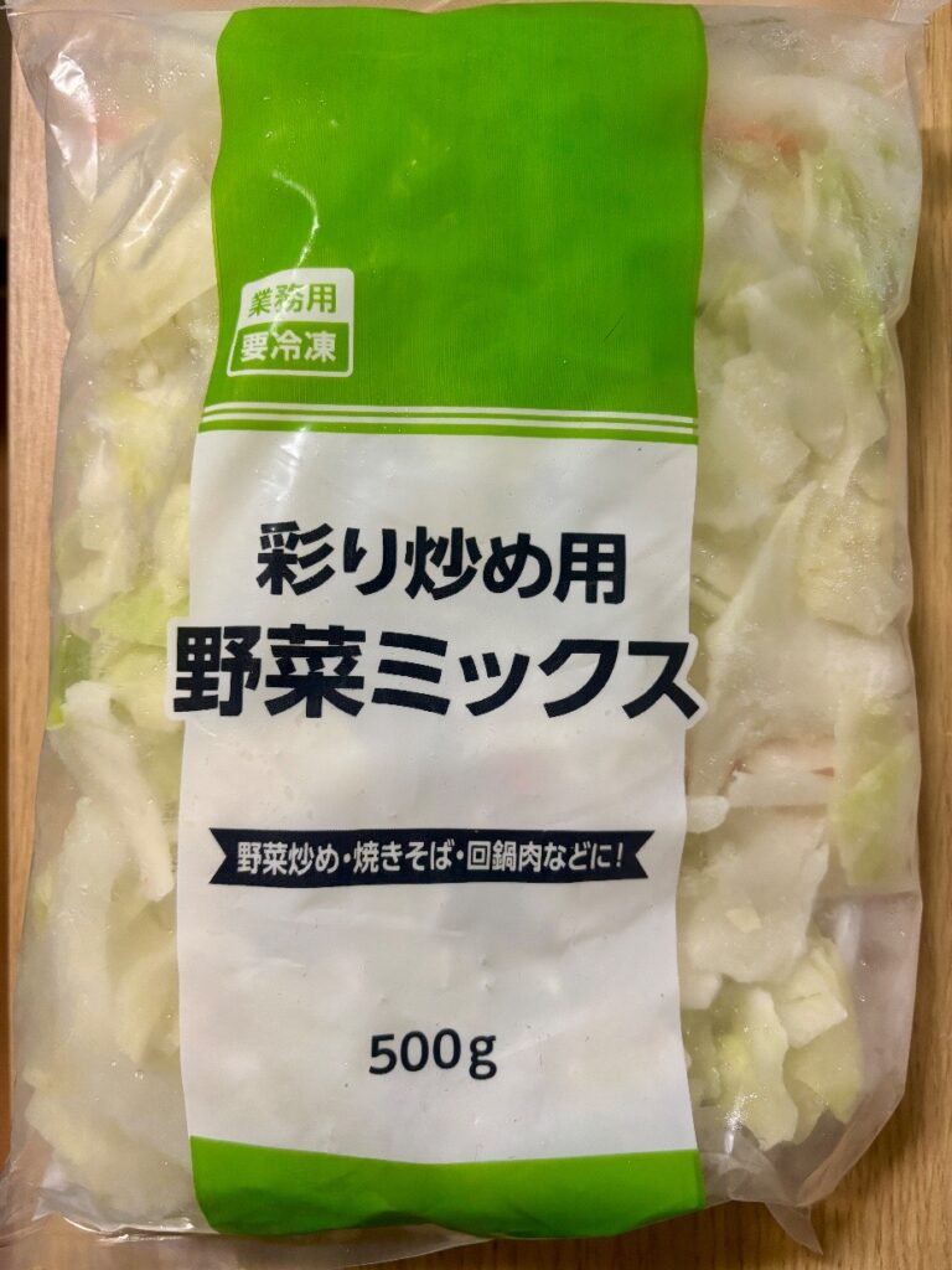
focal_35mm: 26
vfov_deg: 67.3
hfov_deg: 53.1
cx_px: 476
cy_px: 635
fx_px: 953
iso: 320
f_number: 1.6
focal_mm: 5.96
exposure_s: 1/60
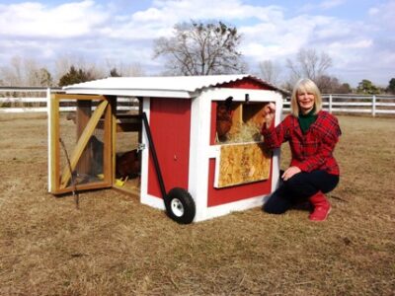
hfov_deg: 50.1
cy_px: 148
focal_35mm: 37
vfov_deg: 38.7
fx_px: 422
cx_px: 198
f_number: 3.6
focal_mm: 6.7
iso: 64
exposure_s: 1/640
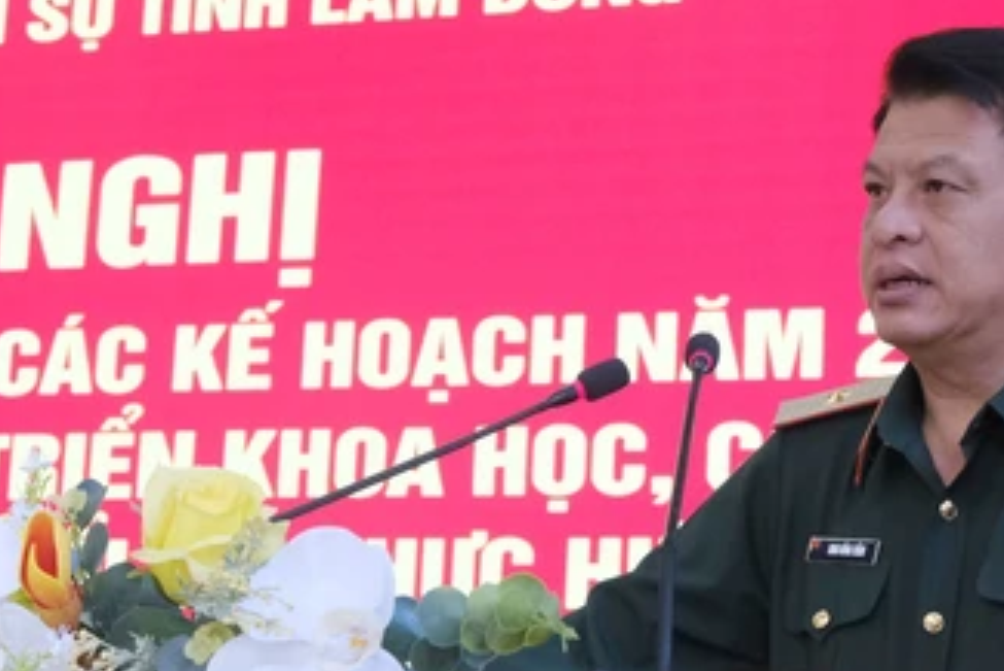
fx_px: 2678
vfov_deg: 14.3
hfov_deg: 21.1
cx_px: 694
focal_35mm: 96
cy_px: 351
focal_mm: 26
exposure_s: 1/50
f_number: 7.1
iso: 2500
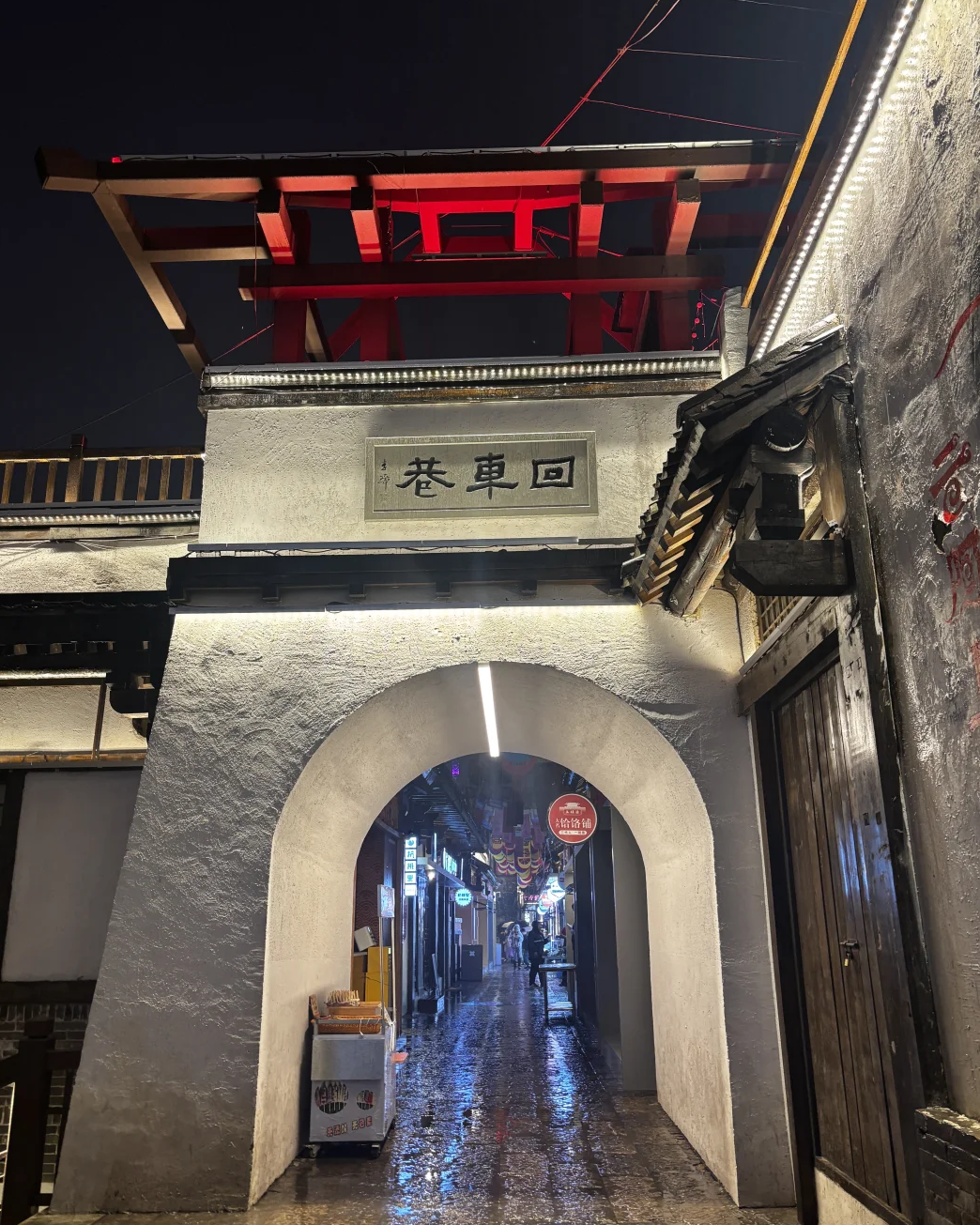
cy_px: 604
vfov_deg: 62.2
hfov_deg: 51.5
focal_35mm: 28
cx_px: 474
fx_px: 1015
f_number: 1.6
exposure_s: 1/50
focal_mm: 5.96
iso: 160
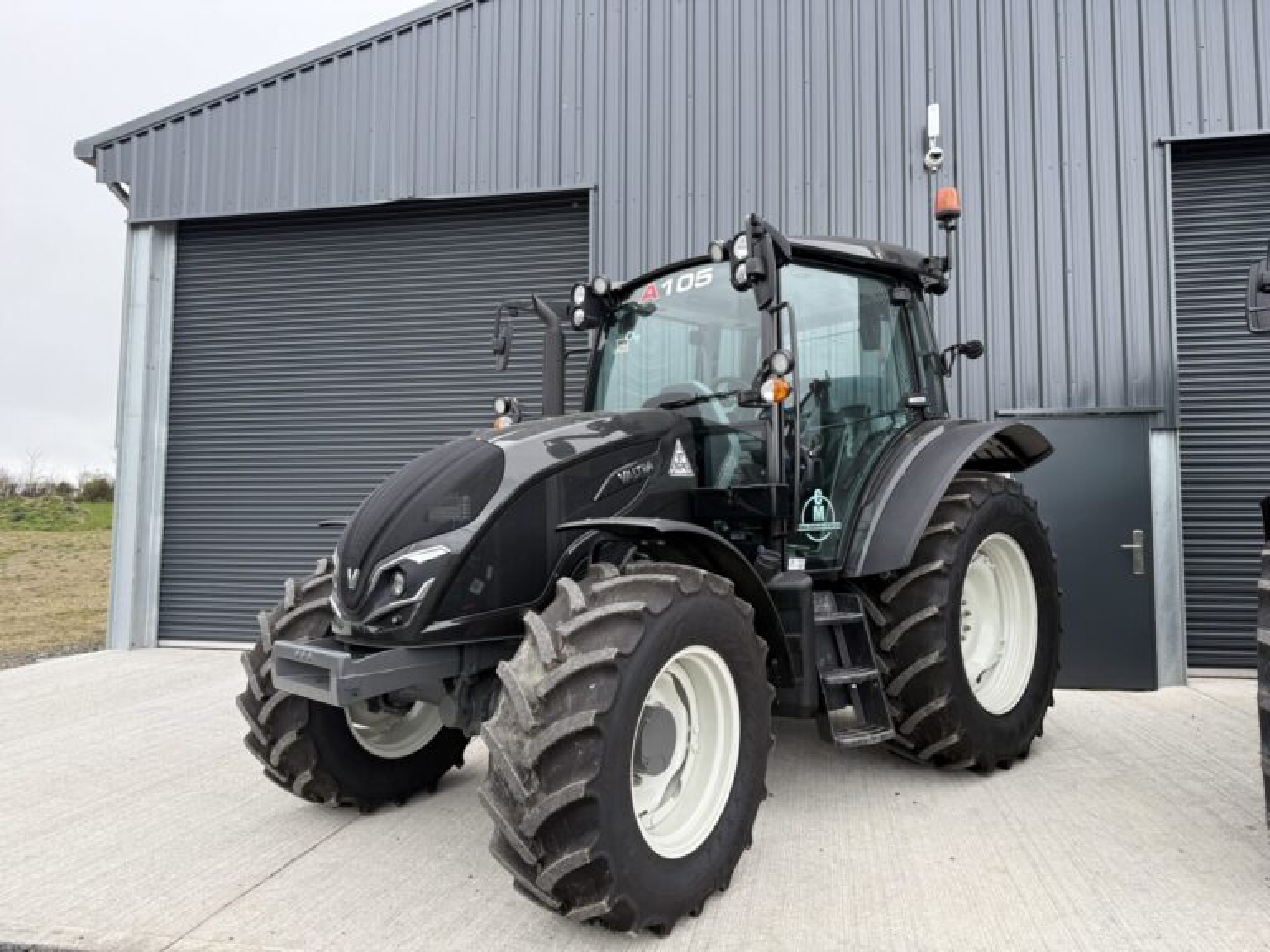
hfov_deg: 71.6
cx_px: 635
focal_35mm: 24
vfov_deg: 56.8
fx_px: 881
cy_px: 476
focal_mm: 6.76
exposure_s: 1/356
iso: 100
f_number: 1.78
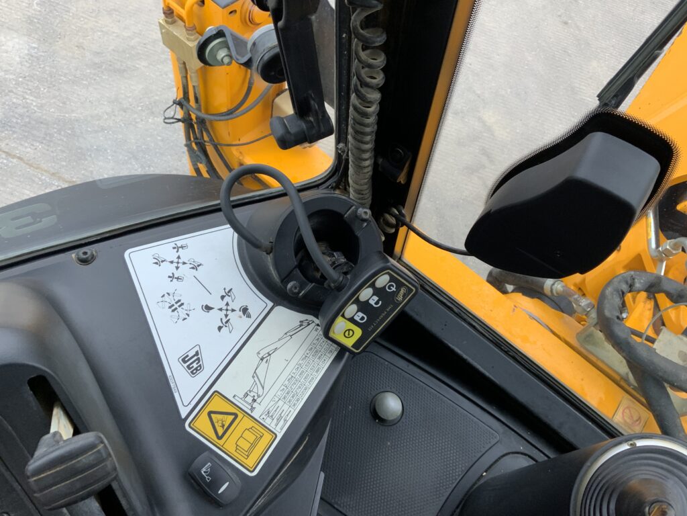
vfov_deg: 48.2
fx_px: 576
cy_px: 258
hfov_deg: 61.7
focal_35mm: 29
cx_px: 344
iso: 50
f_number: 1.8
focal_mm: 3
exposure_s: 1/122
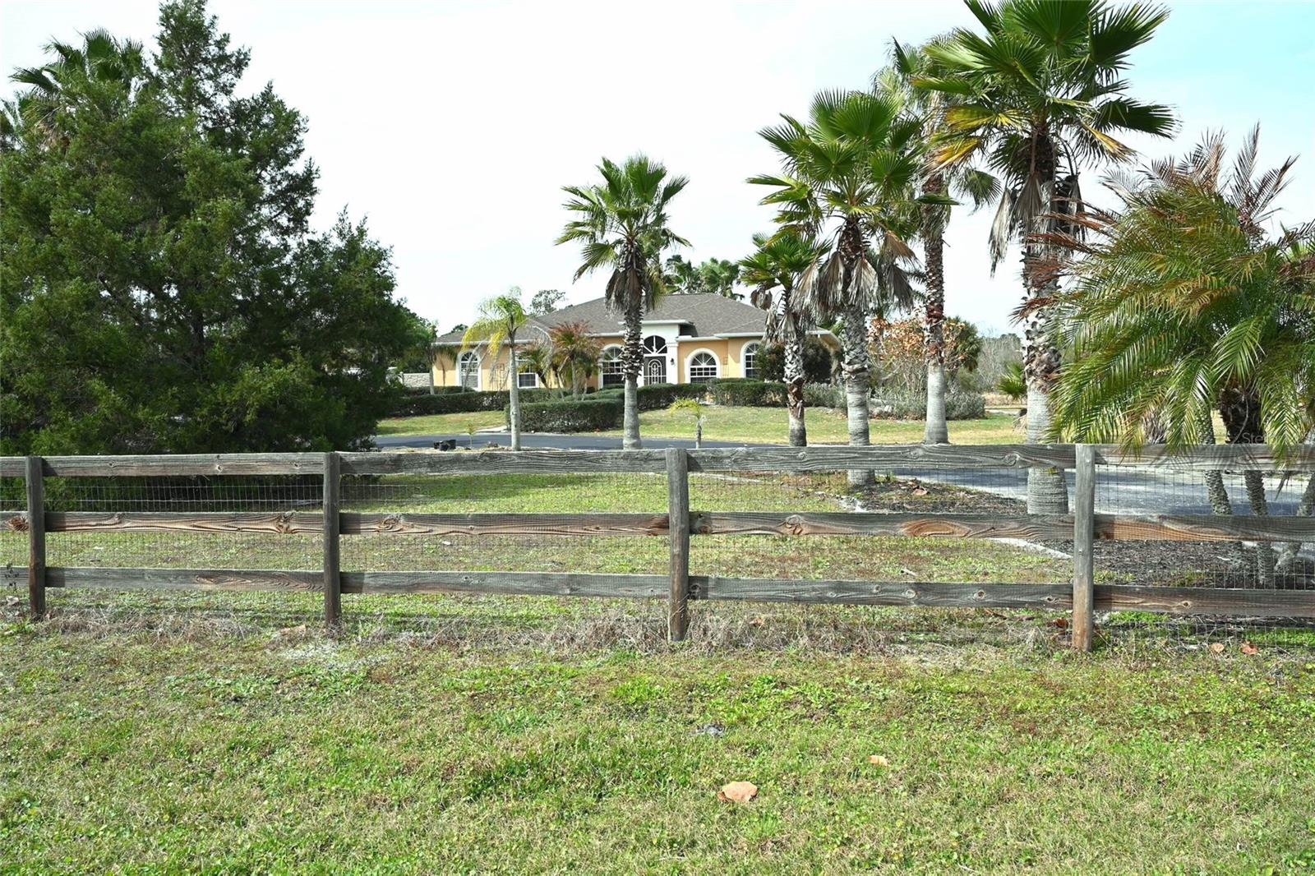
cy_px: 438
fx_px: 1041
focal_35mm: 28
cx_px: 658
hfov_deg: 64.6
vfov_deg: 45.7
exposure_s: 1/400
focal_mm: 28.5
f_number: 7.1
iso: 100
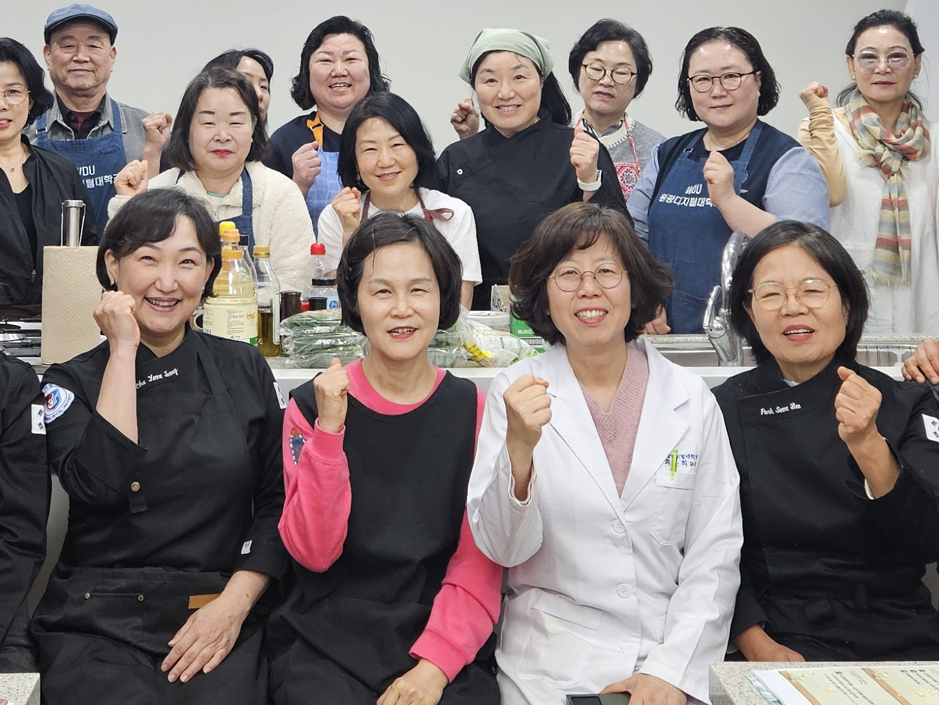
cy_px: 13
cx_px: 371
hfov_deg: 31.1
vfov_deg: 22.8
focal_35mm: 62
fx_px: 1682
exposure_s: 1/120
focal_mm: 5.4
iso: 125
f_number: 1.8
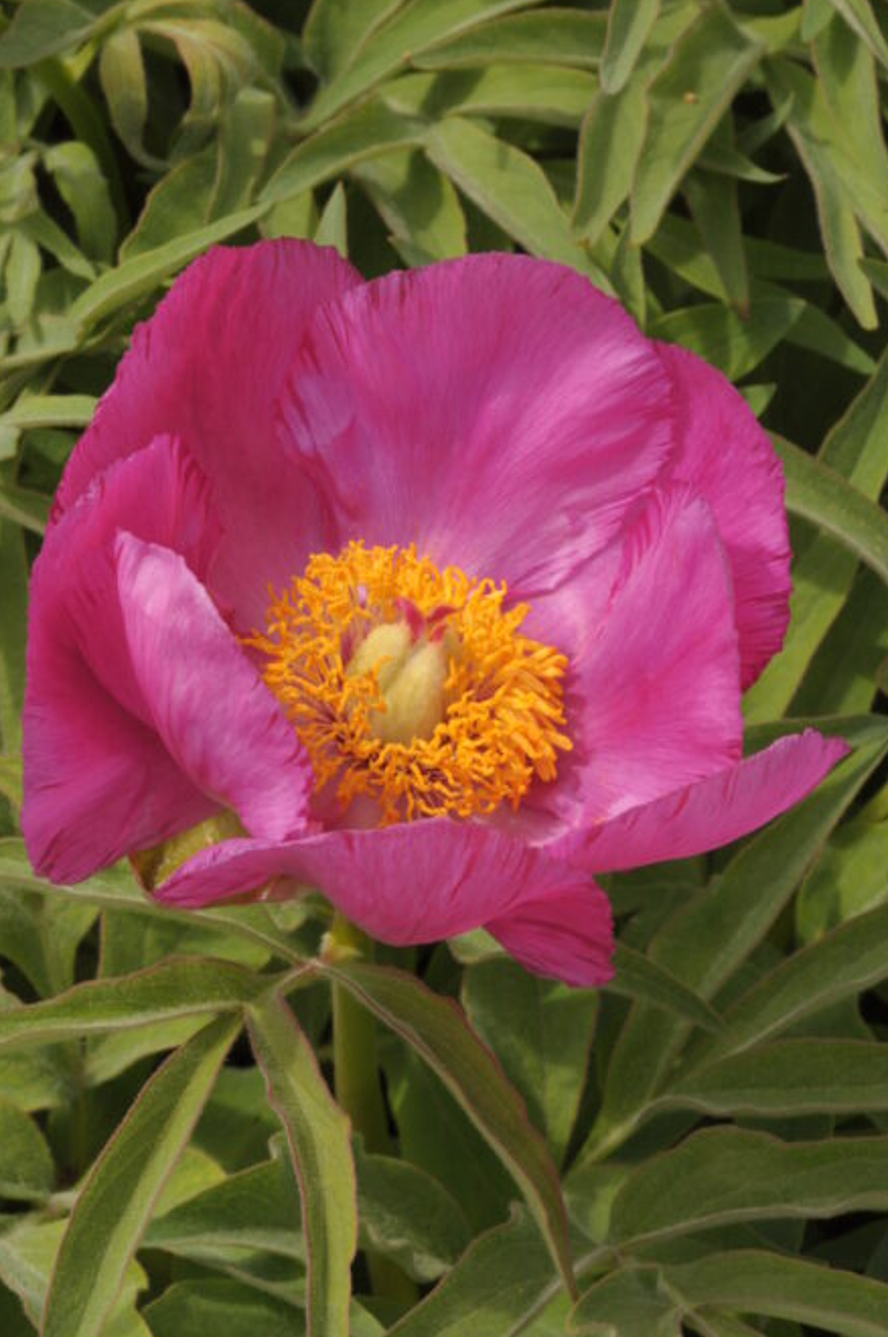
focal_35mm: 181
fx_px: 6711
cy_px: 642
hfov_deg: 7.6
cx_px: 430
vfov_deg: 11.4
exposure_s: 1/80
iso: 250
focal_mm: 110
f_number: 22
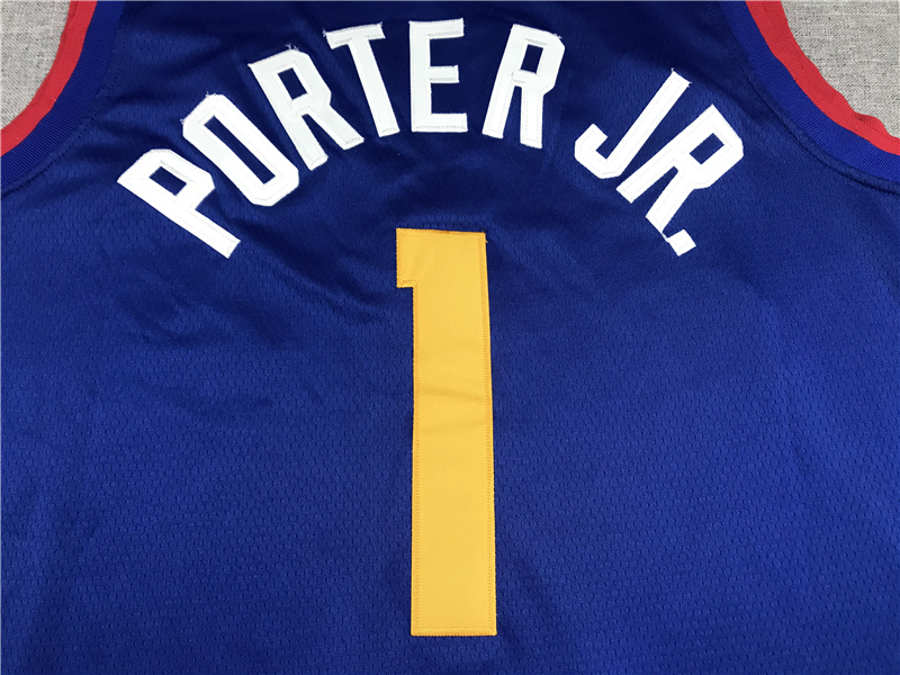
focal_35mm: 28
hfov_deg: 63.4
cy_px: 338
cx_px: 450
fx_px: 728
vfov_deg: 49.7
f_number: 1.8
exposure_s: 1/33
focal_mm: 3.99
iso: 32
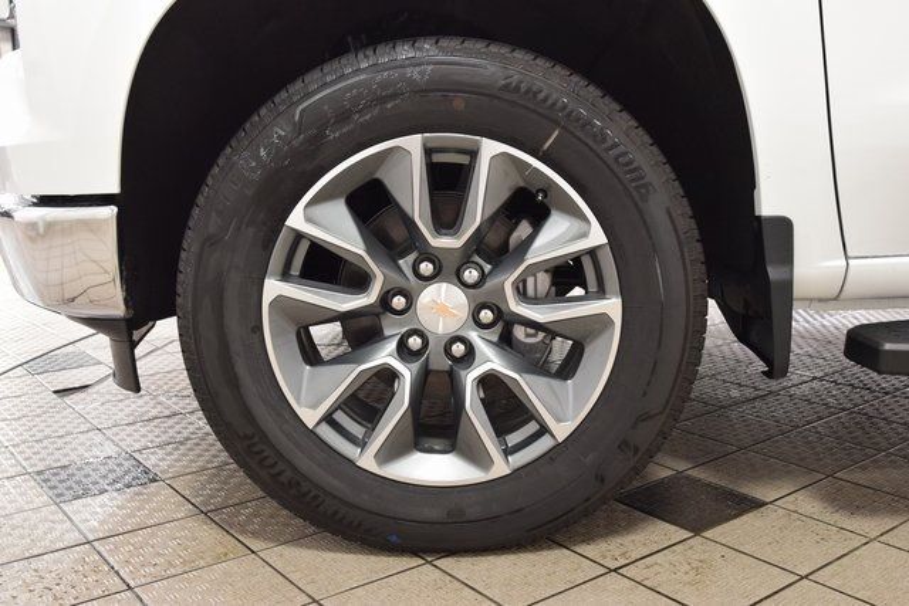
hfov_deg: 53.1
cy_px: 303
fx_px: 909
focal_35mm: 36
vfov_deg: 36.9
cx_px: 454
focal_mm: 24
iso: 1600
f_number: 7.1
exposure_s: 1/30
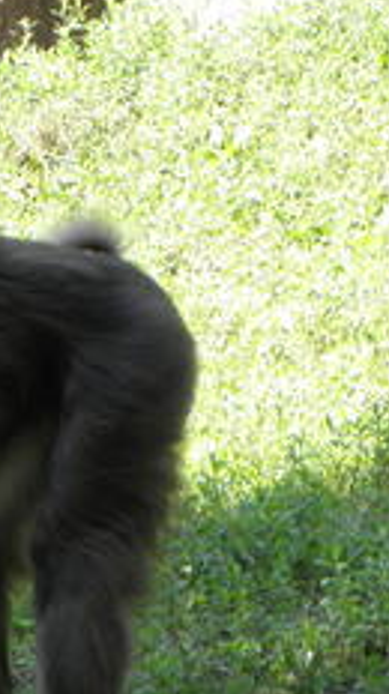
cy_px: 509
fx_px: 12616
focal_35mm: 686
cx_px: -299
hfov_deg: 1.8
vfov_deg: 3.2
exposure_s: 1/100
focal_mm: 40.64
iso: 125
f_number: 4.5
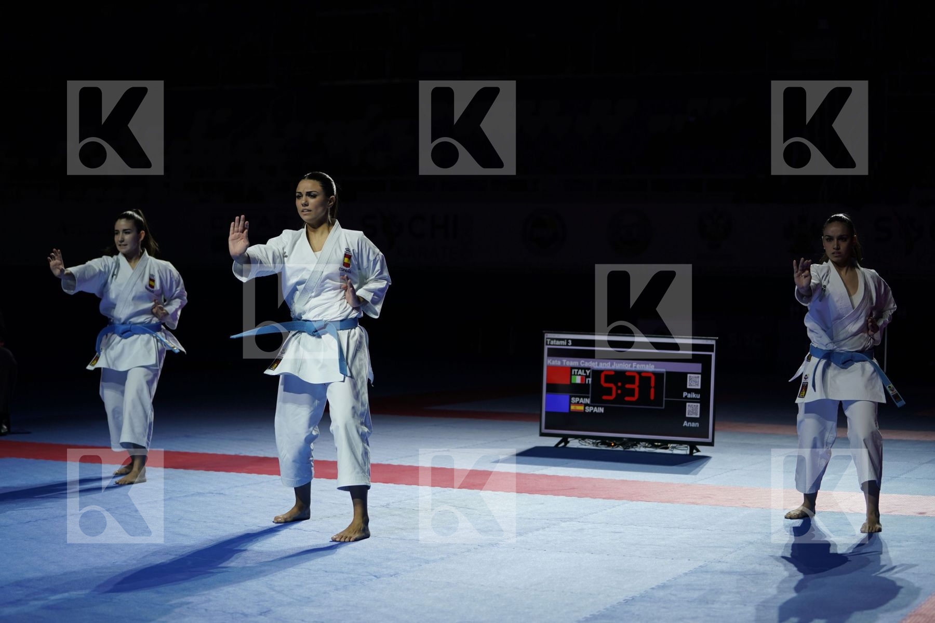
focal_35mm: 70
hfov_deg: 28.8
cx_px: 468
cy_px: 312
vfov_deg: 19.5
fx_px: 1818
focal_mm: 70
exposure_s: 1/500
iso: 320
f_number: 2.8
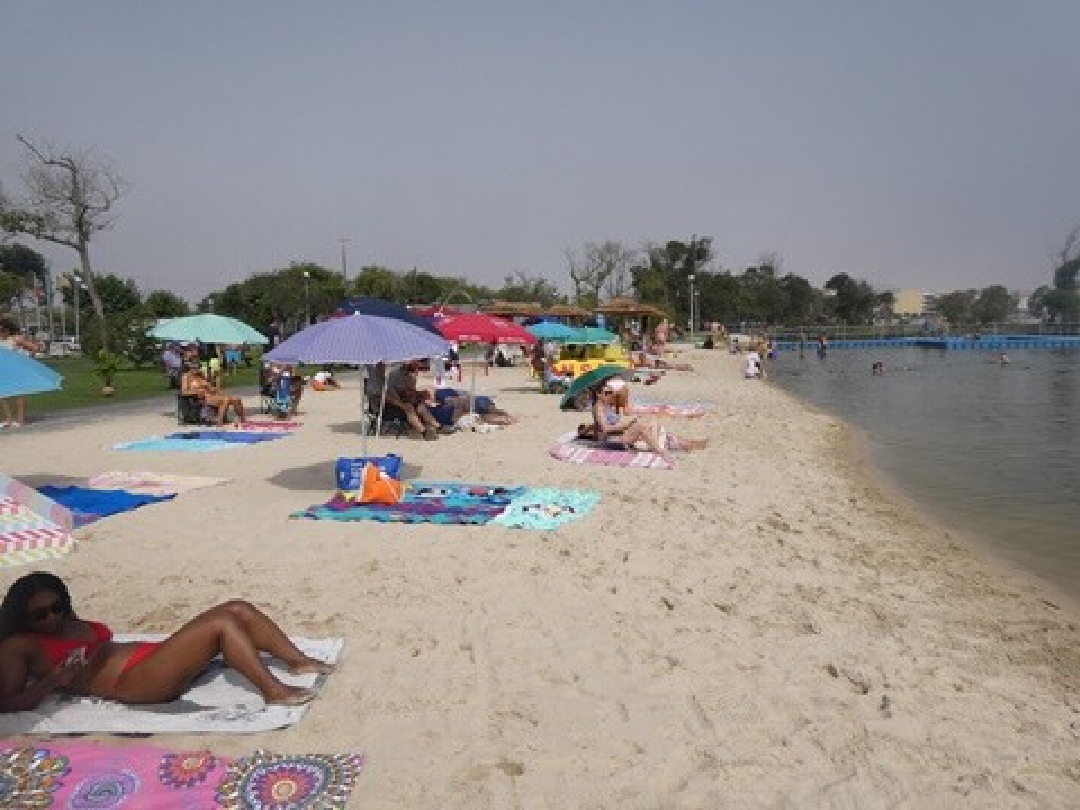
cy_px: 405
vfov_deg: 56.8
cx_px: 540
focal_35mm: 24
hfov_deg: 71.6
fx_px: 749
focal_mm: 4.3
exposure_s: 1/2000
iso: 80
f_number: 3.3
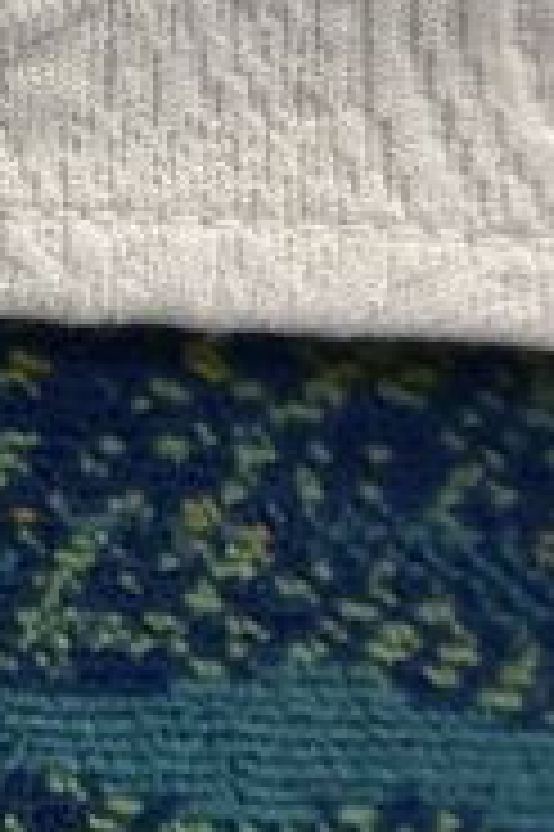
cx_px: -1225
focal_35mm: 109
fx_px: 2521
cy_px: -133
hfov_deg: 9.3
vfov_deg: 18.0
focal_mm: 2.22
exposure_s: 1/60
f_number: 2.2
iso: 320
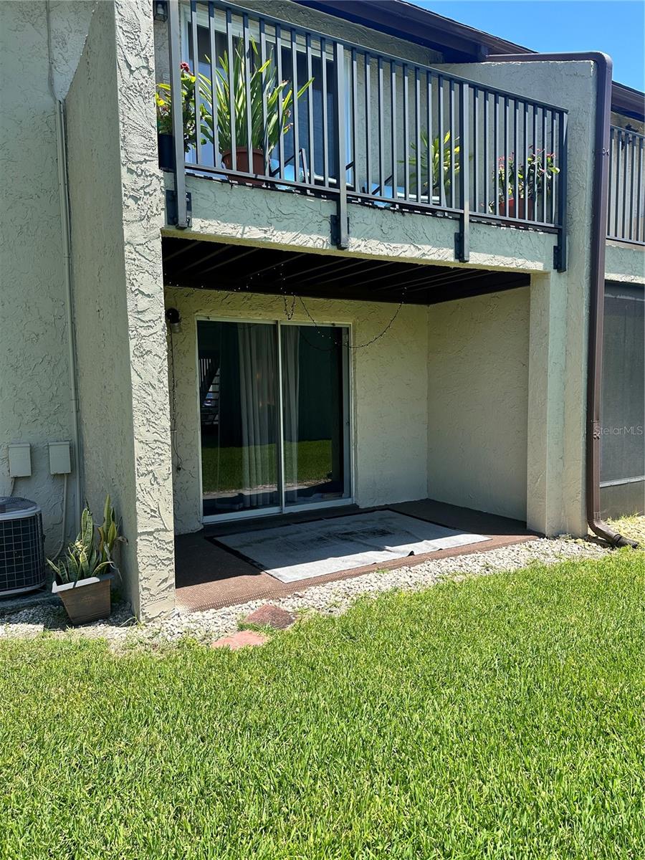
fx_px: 596
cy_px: 430
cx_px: 322
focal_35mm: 24
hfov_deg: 56.8
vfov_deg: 71.6
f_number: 1.78
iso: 80
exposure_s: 1/2203
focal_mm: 6.86
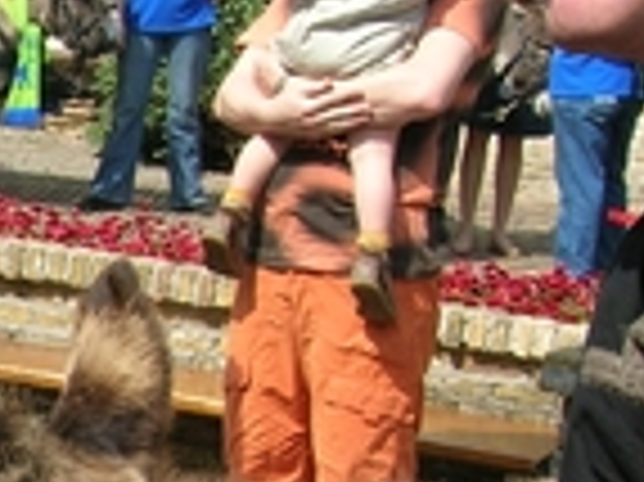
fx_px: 2658
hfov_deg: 12.9
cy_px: 563
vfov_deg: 10.2
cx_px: -405
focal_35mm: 143
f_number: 4.9
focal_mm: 5.7
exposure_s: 1/220
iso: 50
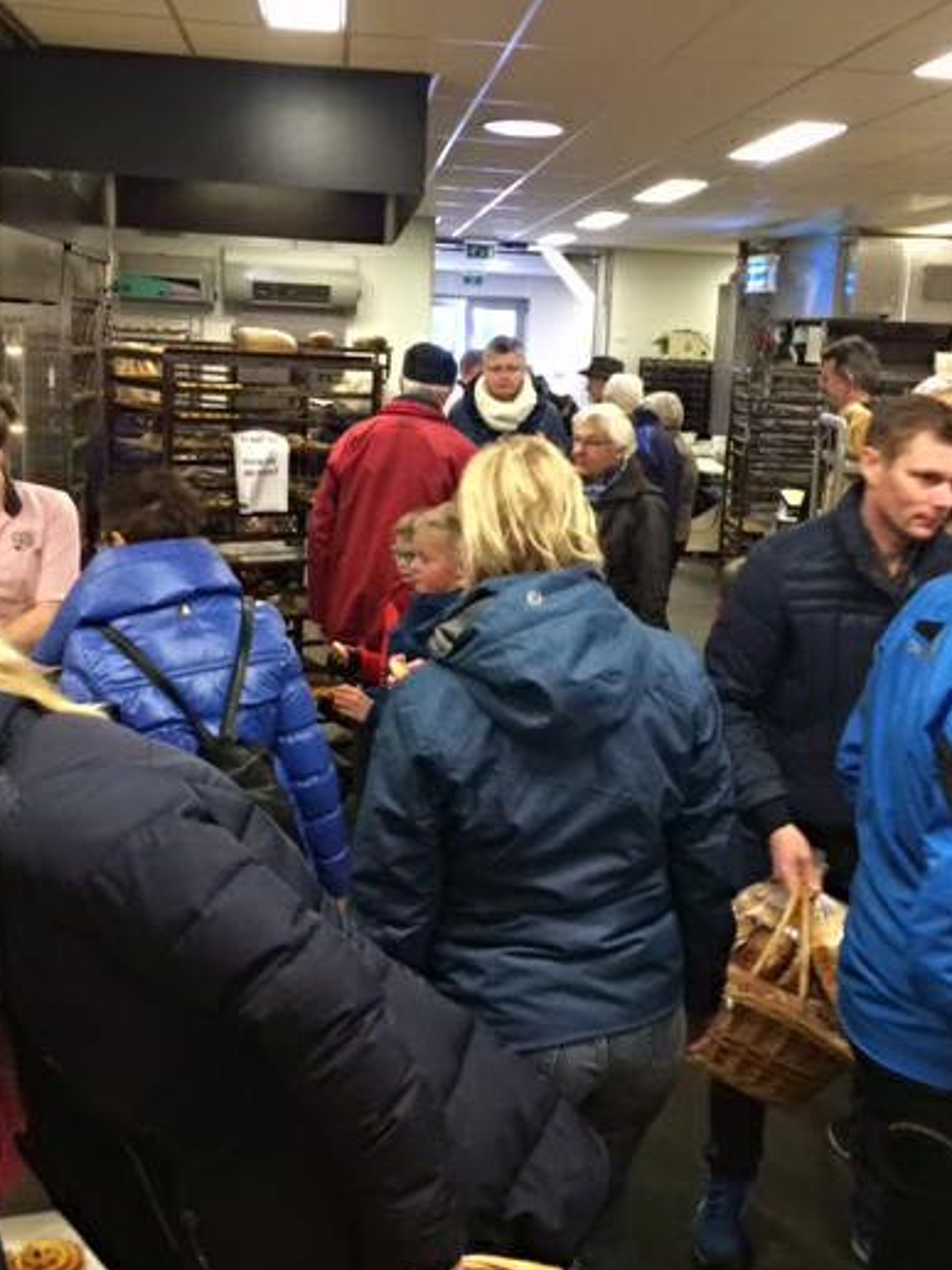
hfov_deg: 39.7
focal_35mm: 36
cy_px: 571
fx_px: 1320
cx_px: 494
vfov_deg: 51.3
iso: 320
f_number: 2.2
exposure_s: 1/33
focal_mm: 4.15
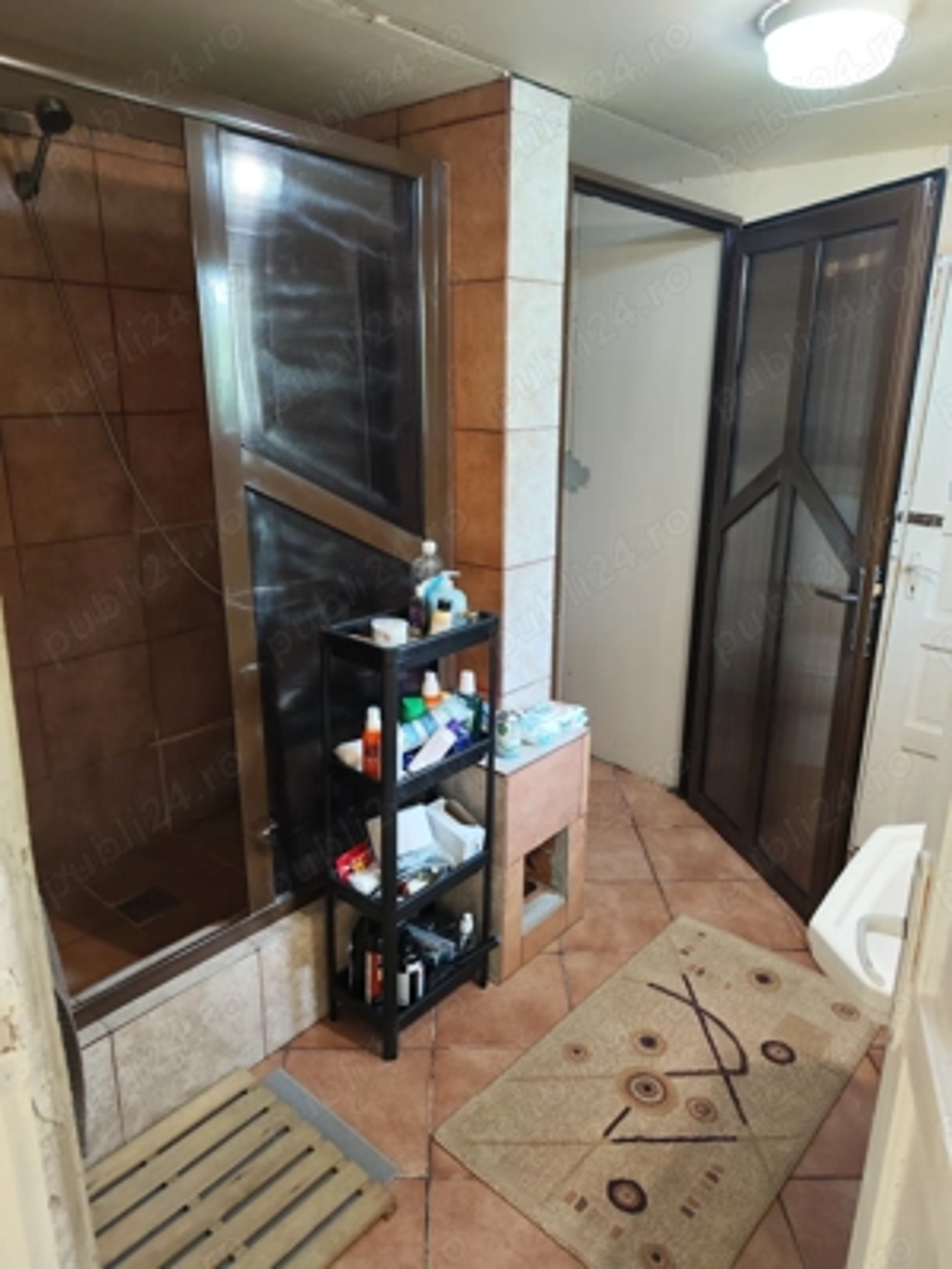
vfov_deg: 73.9
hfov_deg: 58.9
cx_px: 476
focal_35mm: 23
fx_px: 843
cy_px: 634
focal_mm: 7.01
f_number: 1.69
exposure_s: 1/98.6
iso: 640
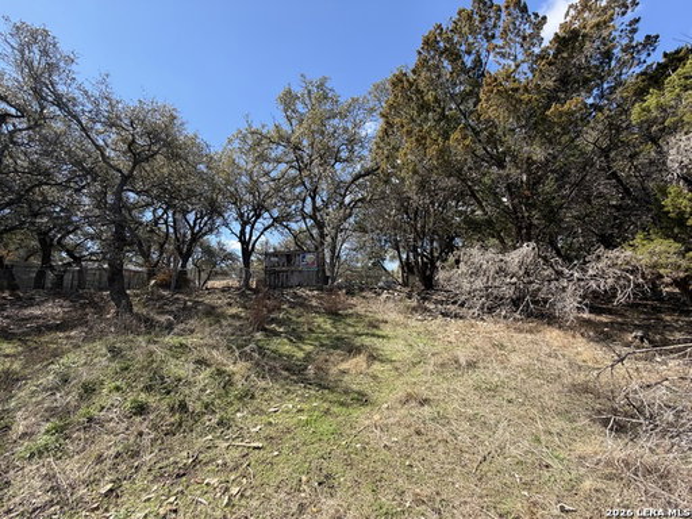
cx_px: 346
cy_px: 260
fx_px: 280
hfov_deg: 102.1
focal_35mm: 14
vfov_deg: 85.7
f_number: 2.2
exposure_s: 1/607
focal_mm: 2.22
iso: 40
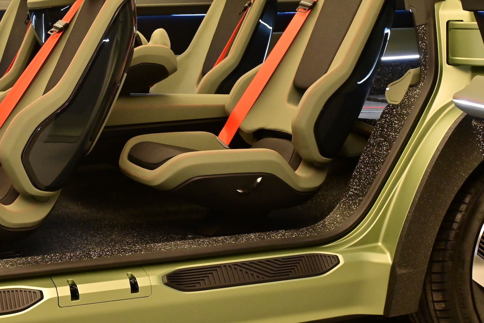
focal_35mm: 67
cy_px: 115
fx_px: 901
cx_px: 128
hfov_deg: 29.7
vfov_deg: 20.3
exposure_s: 1/50
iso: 1800
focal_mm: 30
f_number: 6.3
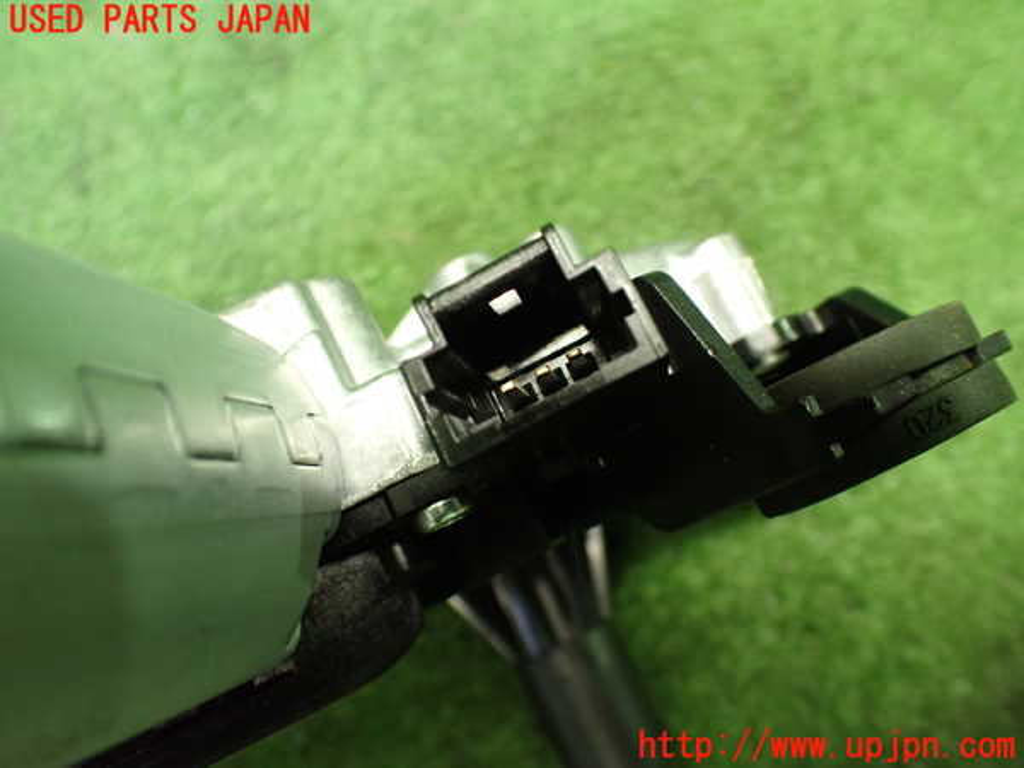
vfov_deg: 46.8
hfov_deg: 60.0
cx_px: 512
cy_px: 384
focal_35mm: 30
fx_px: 887
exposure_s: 1/60
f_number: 2.3
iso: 800
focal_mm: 5.4
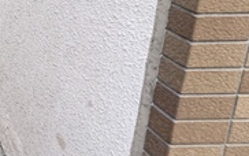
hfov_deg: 20.8
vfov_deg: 19.0
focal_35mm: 57
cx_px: -220
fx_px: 387
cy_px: -101
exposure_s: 1/99
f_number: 2.2
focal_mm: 2.22
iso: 64
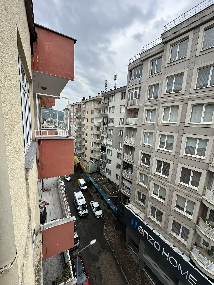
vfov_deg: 102.1
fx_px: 115
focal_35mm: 14
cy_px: 142
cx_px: 107
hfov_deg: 85.7
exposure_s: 1/849
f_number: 2.2
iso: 40
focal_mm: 2.22
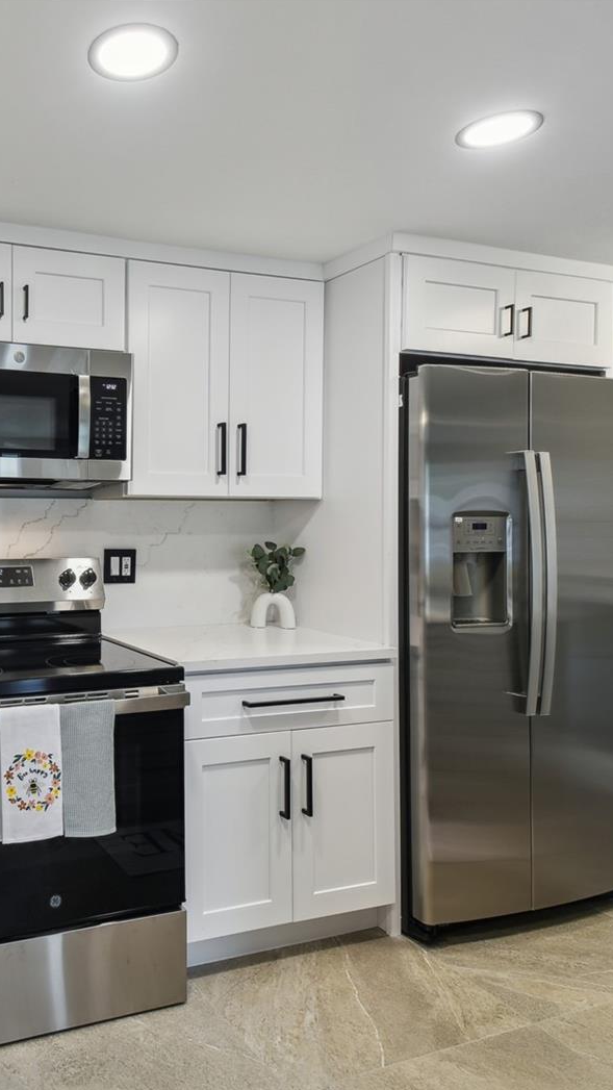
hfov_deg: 43.0
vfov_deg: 76.3
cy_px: 549
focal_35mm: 24
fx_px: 693
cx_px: 44
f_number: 7.1
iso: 100
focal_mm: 10
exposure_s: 1/6
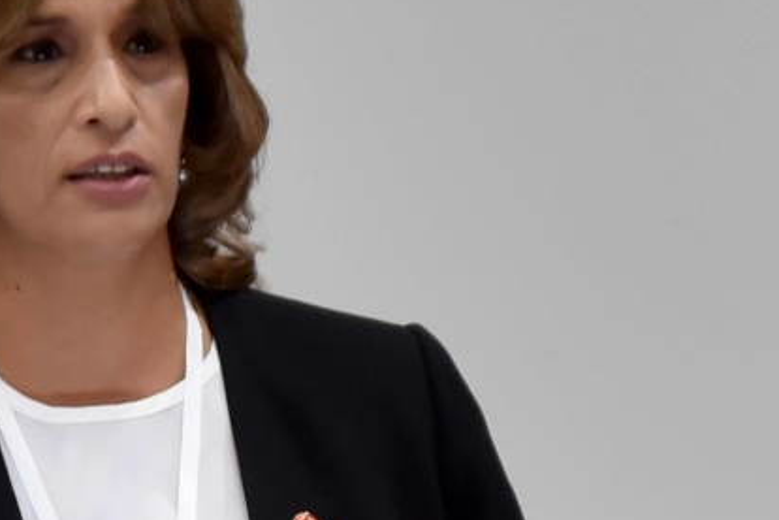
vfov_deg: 3.6
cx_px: 160
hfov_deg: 5.4
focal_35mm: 383
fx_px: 8287
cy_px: 260
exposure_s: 1/250
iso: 1600
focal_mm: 200
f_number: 2.8
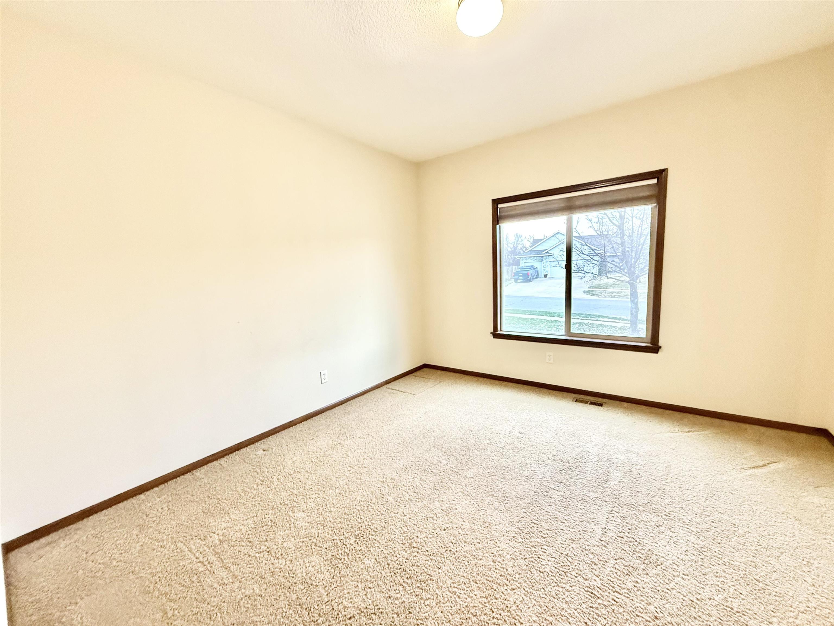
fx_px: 337
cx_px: 417
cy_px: 313
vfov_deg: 85.7
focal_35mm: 14
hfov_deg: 102.1
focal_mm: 2.22
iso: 800
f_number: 2.2
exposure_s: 1/60
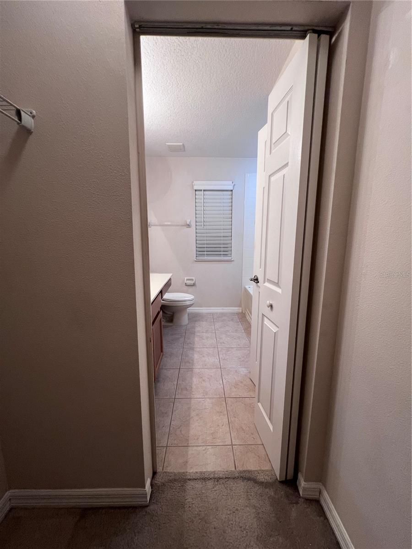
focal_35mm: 13
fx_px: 206
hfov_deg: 89.9
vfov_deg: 106.2
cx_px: 206
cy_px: 274
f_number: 1.8
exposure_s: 1/60
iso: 160
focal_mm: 1.57
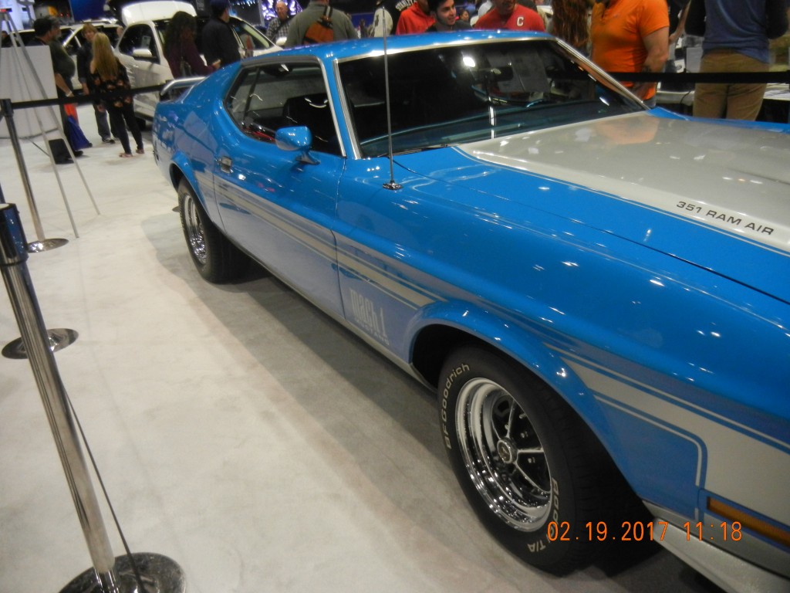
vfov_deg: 46.8
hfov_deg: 60.0
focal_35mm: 30
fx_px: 685
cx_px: 395
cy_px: 296
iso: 640
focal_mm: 5.4
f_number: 3.5
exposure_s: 1/135
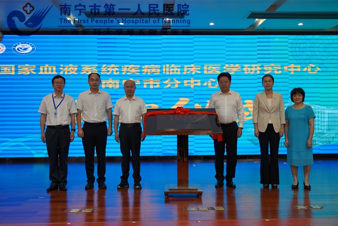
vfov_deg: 33.4
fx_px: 376
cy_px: 113
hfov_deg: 48.5
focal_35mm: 40
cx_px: 169
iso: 500
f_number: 4
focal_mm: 40
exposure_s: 1/160
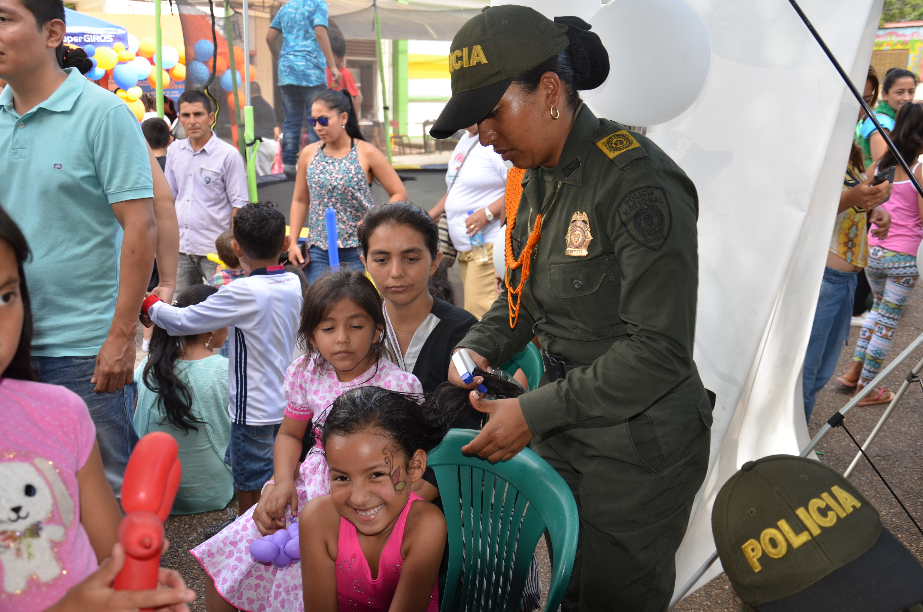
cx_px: 462
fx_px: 844
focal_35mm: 33
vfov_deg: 39.8
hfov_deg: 57.3
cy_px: 306
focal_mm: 22
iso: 180
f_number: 4
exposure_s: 1/250
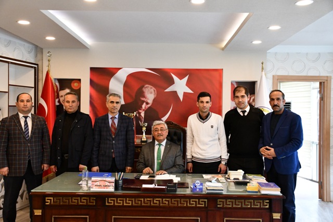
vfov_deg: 34.2
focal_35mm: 39
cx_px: 166
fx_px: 361
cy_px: 111
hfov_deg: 49.5
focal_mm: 26
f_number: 3.8
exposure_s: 1/125
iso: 3200
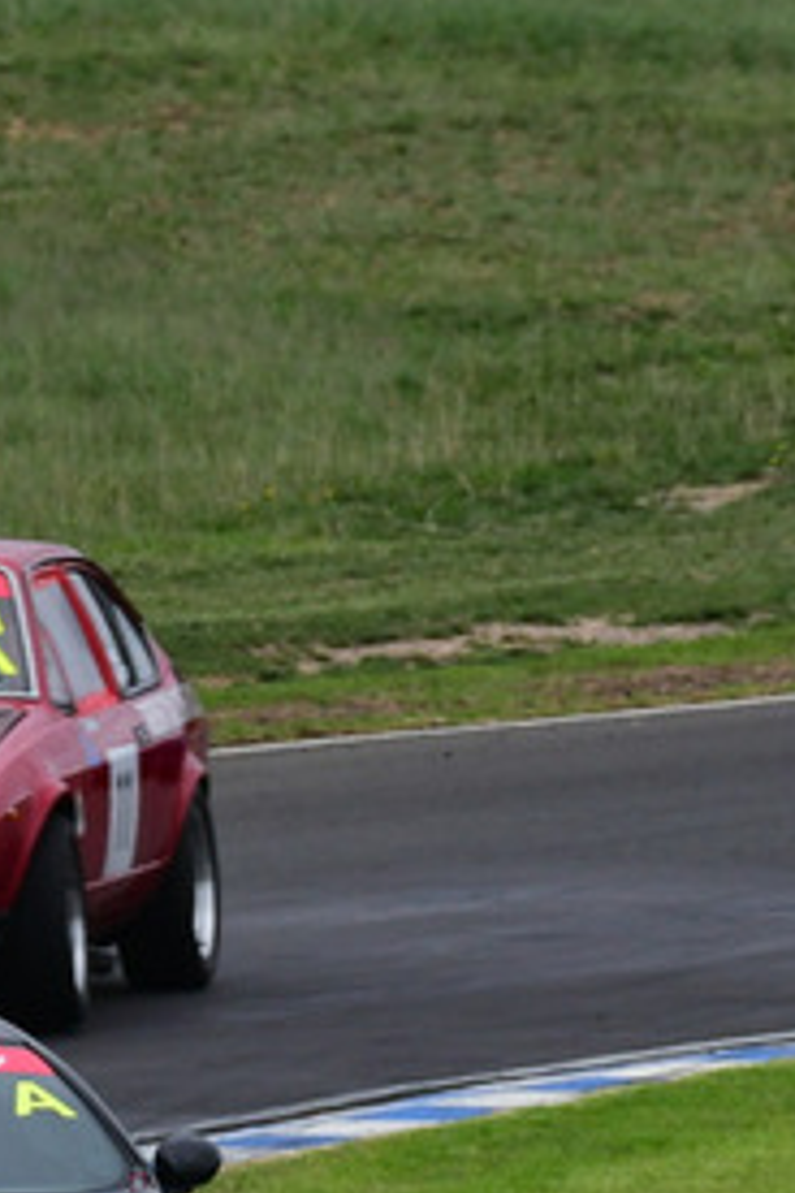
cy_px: 938
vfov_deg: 1.0
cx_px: -60
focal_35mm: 2089
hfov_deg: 0.7
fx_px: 69193
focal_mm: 480
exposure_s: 1/640
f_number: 11
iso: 1000
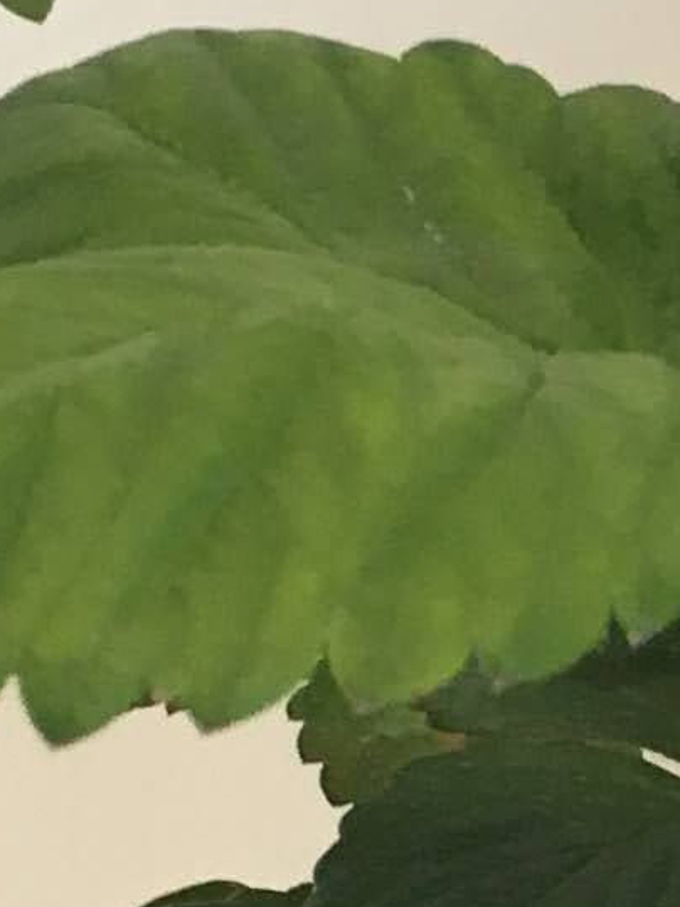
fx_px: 5686
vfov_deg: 9.0
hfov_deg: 6.6
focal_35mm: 217
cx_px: 1501
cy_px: 1035
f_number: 2.2
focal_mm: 4.15
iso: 64
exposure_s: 1/33
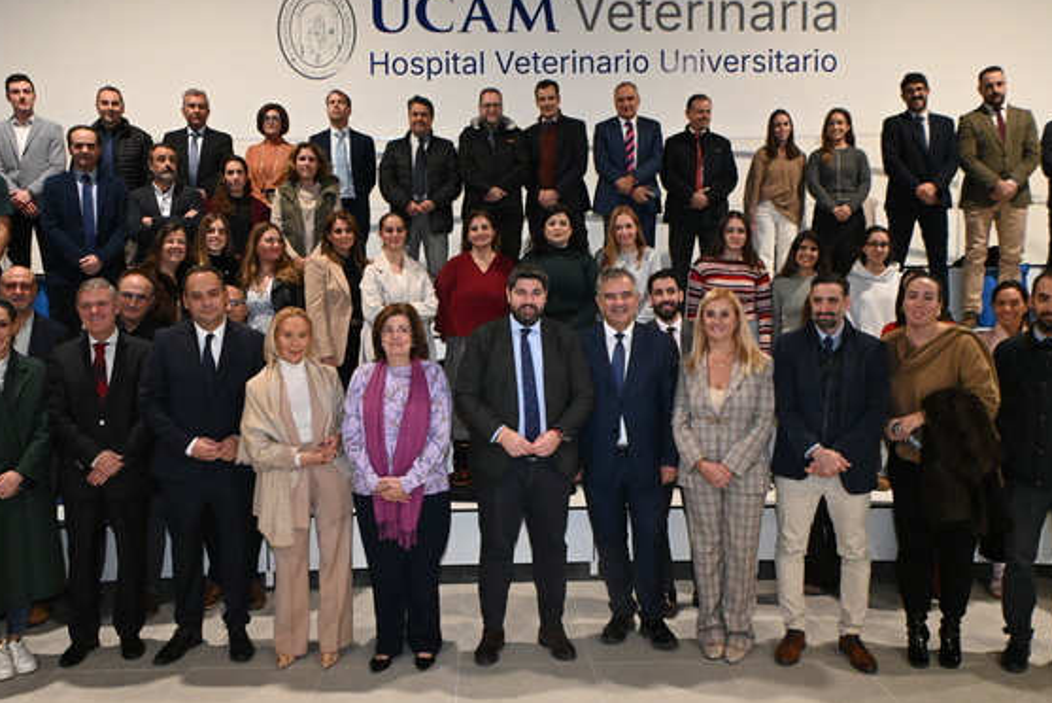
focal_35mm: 31
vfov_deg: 42.4
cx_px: 487
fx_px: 906
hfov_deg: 60.2
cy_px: 336
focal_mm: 24
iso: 8000
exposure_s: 1/200
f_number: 9
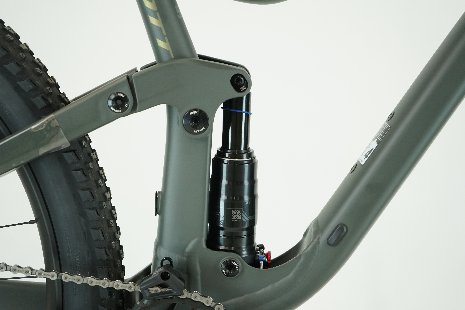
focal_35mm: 70
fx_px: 904
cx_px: 232
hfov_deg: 28.8
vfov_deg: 19.5
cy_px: 155
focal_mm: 70
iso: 1600
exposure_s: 1/200
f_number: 5.6
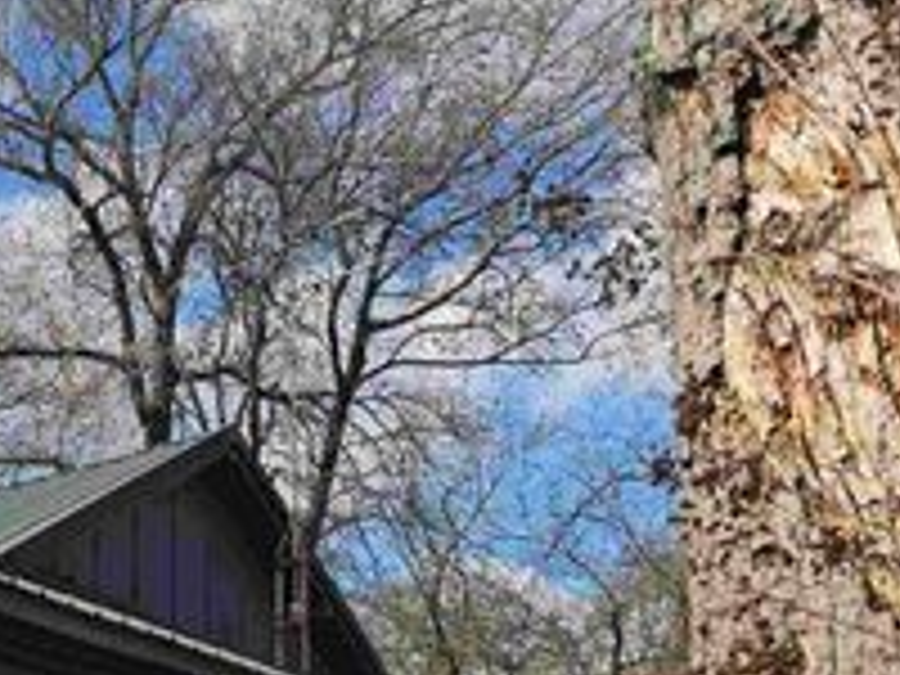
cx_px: -54
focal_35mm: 60
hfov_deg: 29.5
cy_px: 736
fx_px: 1560
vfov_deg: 23.0
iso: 50
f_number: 1.8
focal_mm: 5
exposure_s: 1/2835
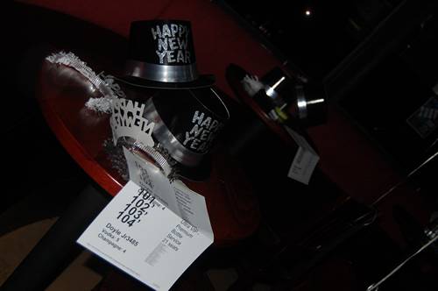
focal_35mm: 45
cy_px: 146
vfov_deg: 29.8
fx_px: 547
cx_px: 219
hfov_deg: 43.7
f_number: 4.2
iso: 400
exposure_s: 1/60
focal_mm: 30
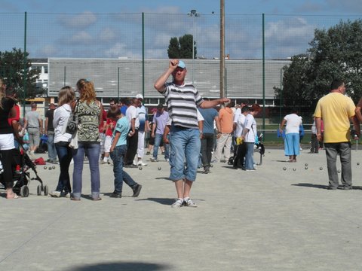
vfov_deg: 12.3
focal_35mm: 120
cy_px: 136
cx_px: 181
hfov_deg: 16.4
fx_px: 1255
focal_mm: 19.5
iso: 80
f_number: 7
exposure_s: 1/350
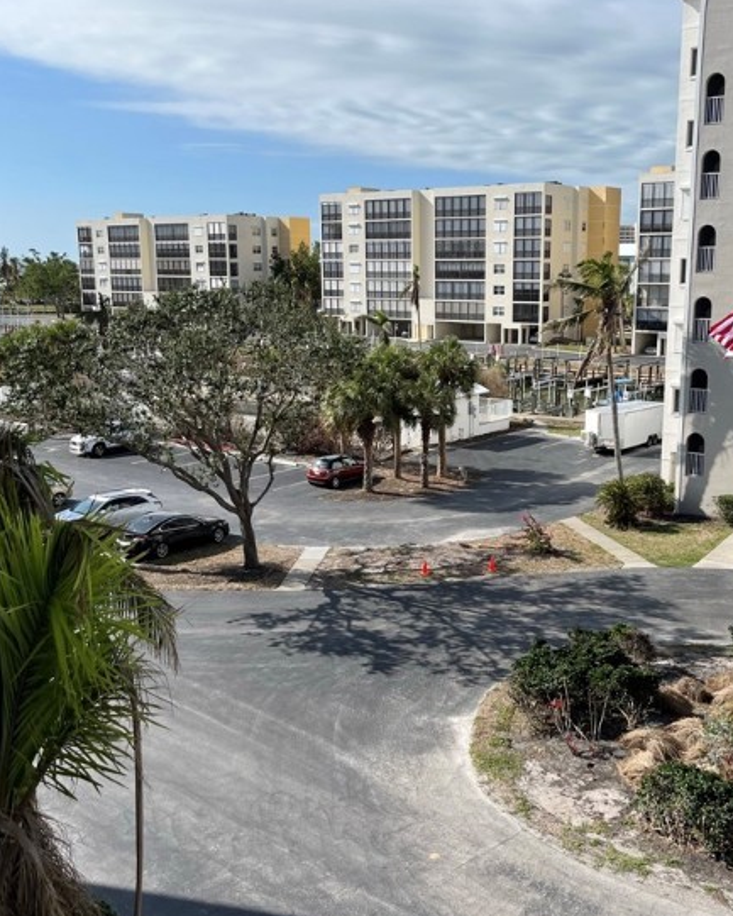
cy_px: 454
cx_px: 454
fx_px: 976
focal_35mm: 36
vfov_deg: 50.3
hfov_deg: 40.9
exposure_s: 1/4651
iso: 50
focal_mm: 5.1
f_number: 1.6
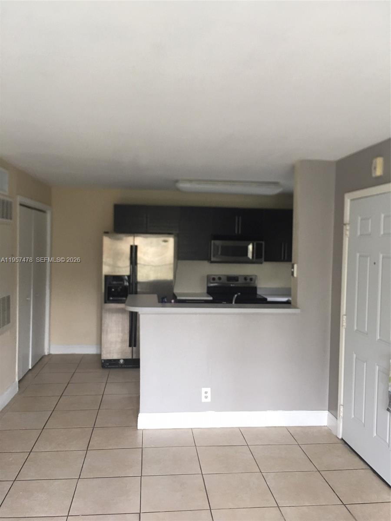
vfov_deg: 61.7
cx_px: 196
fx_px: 437
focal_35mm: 29
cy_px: 260
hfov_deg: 48.2
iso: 50
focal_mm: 4.15
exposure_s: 1/15
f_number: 2.2
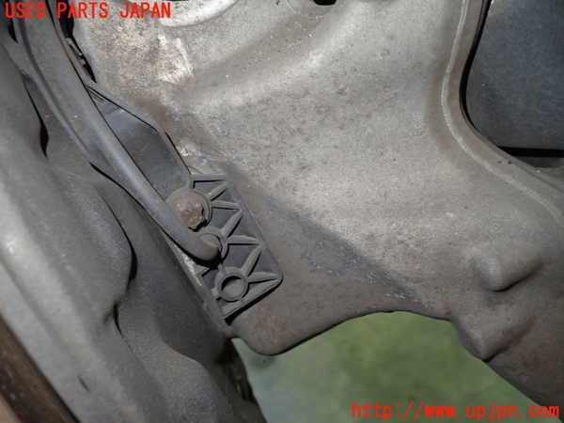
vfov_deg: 46.8
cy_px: 212
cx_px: 282
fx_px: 489
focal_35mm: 30
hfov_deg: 60.0
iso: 400
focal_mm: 5.4
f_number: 2.3
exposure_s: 1/30
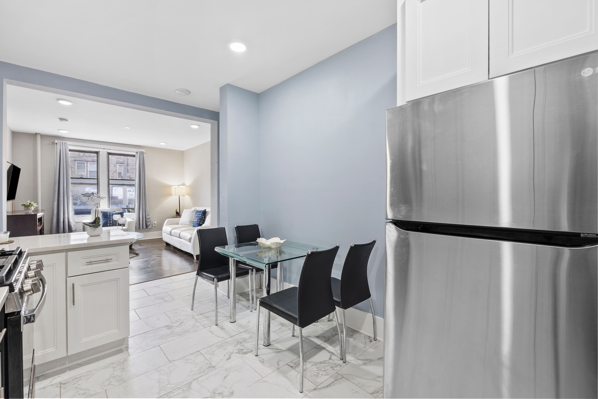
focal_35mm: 15
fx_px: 249
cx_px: 299
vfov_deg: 77.3
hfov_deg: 100.4
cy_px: 200
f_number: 8
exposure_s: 1.3
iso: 200
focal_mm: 10
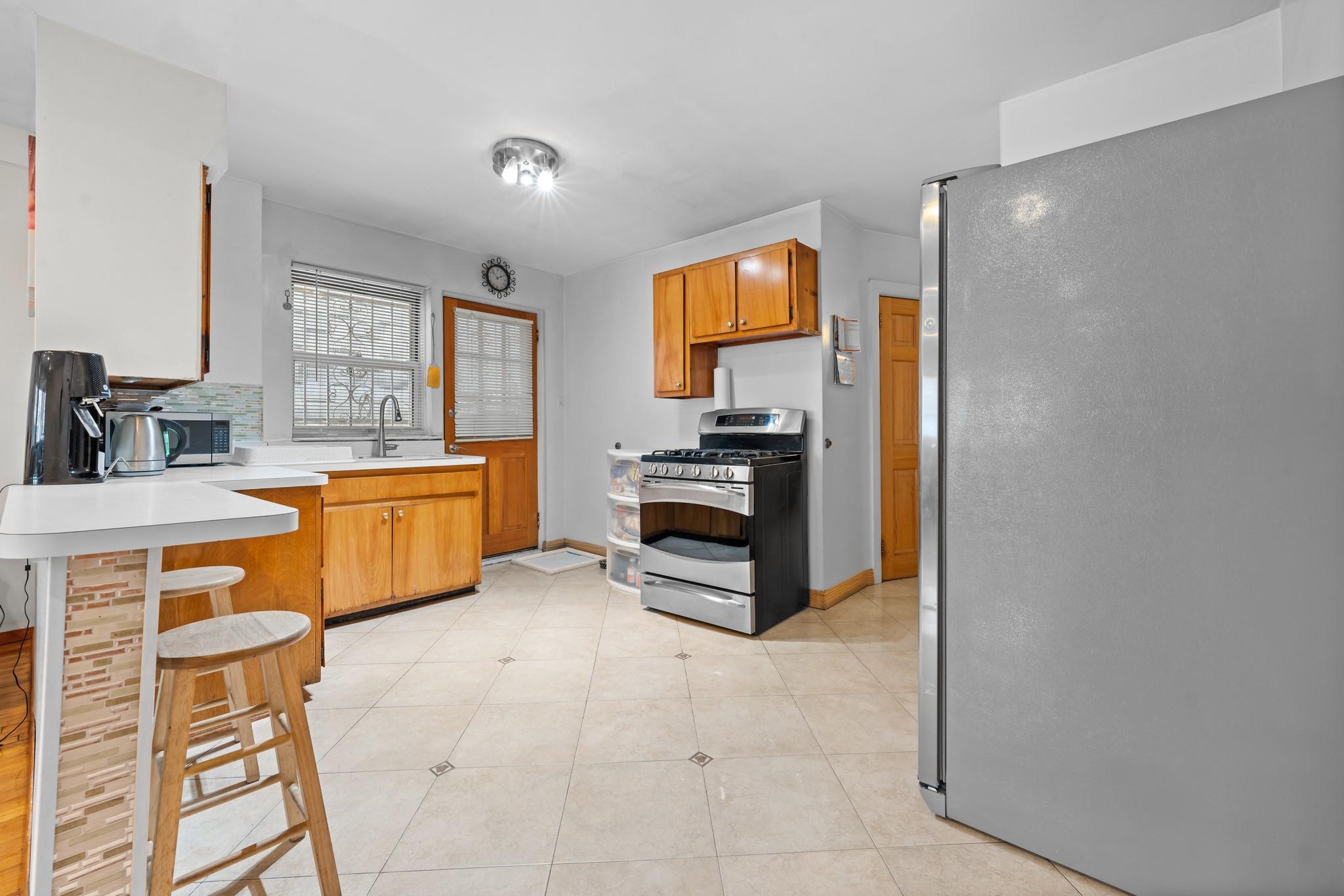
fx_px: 523
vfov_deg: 81.2
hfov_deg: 104.3
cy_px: 448
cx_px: 672
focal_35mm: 14
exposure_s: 1/1.25
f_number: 8
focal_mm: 14
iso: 250
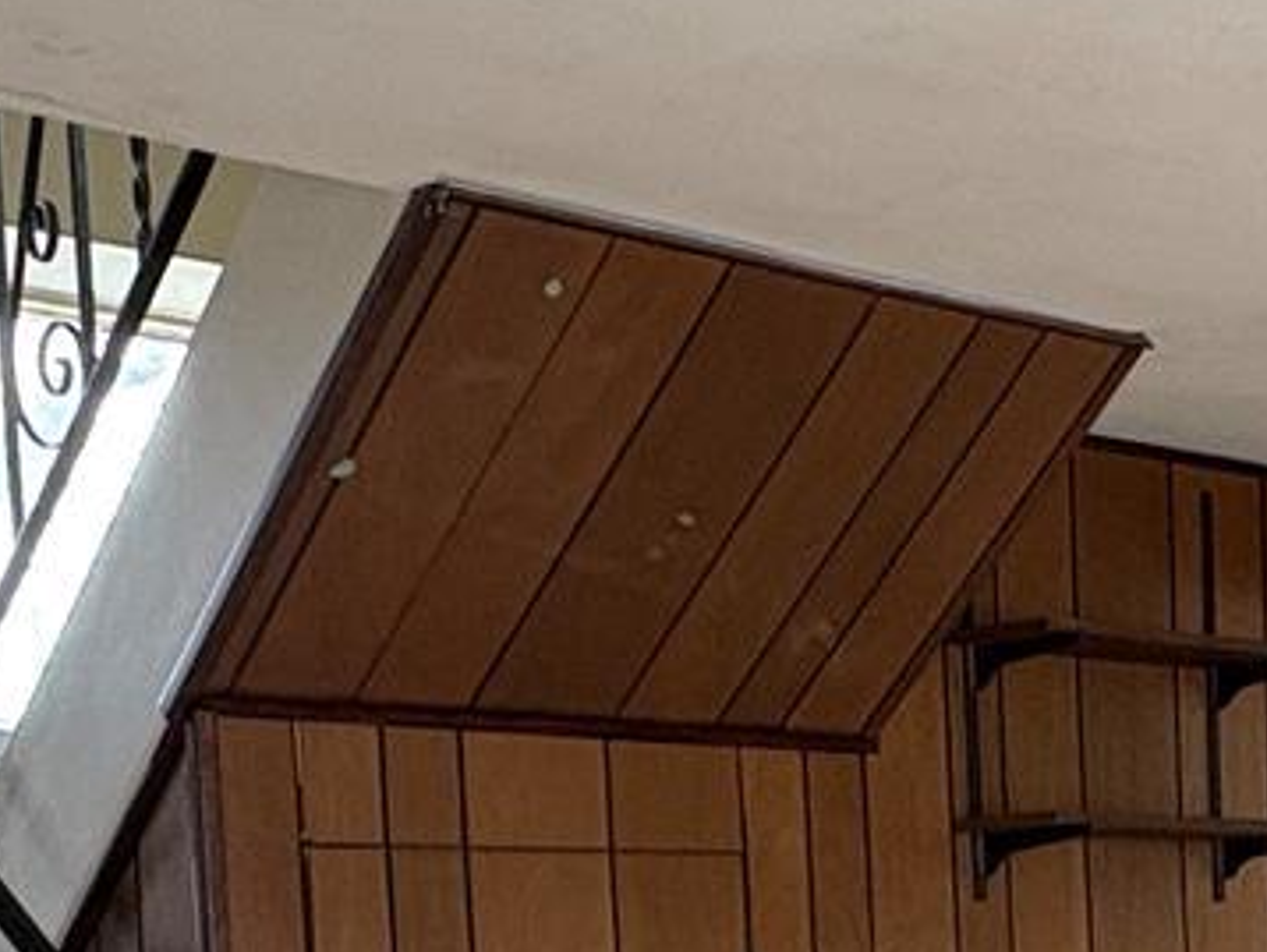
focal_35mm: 80
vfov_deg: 17.3
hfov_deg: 23.0
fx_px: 2930
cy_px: 1253
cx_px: 1391
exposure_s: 1/65
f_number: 2.2
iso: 250
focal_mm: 2.22
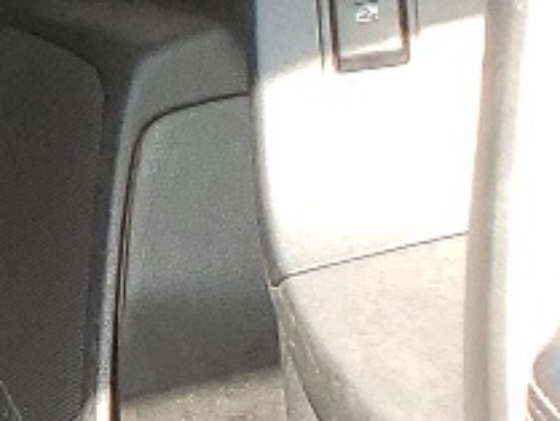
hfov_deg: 7.5
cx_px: -1565
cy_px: 512
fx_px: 3221
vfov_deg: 7.4
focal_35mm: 199
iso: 50
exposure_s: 1/233
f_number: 1.5
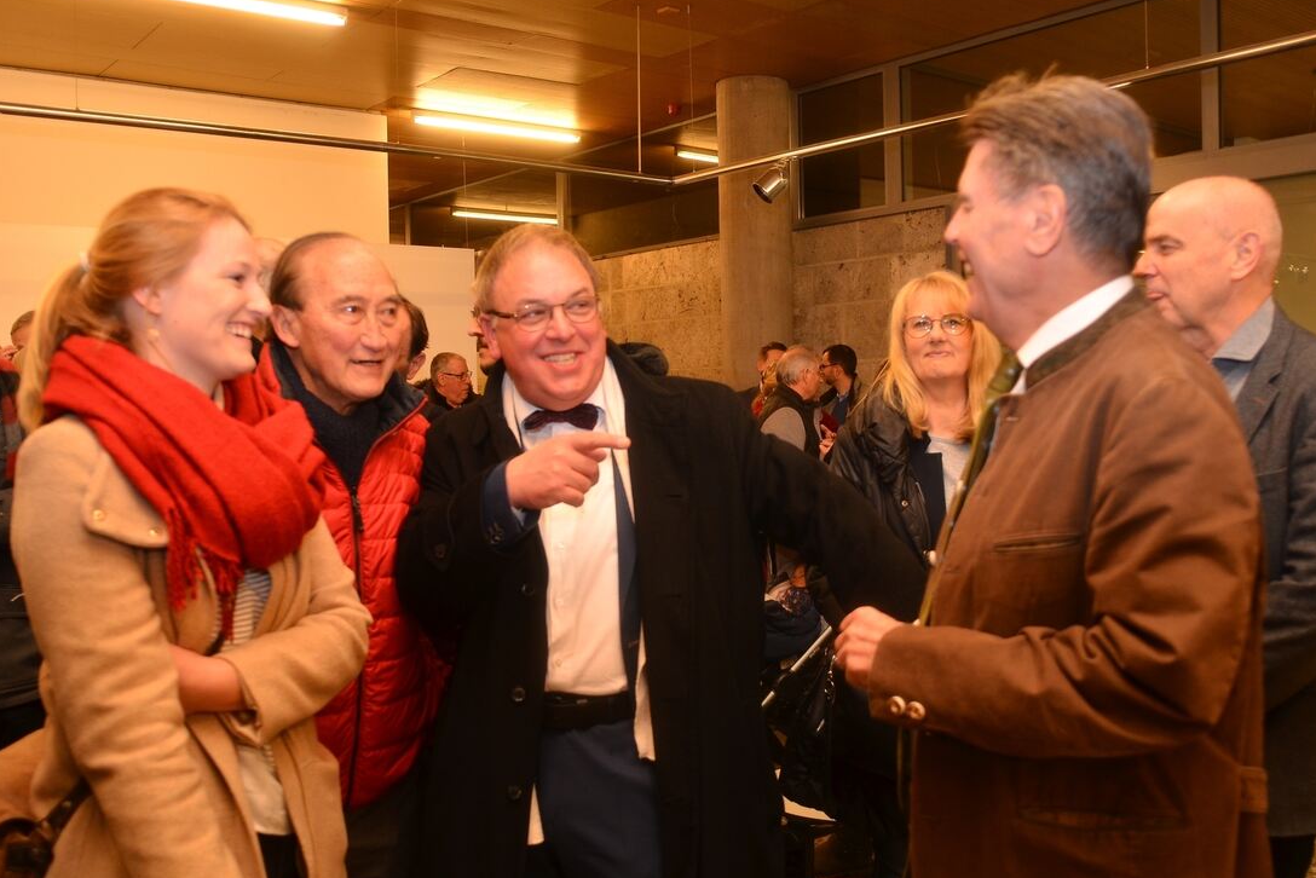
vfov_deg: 40.0
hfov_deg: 57.2
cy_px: 462
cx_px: 680
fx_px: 1207
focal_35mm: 33
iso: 400
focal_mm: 20
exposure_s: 1/60
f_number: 3.5
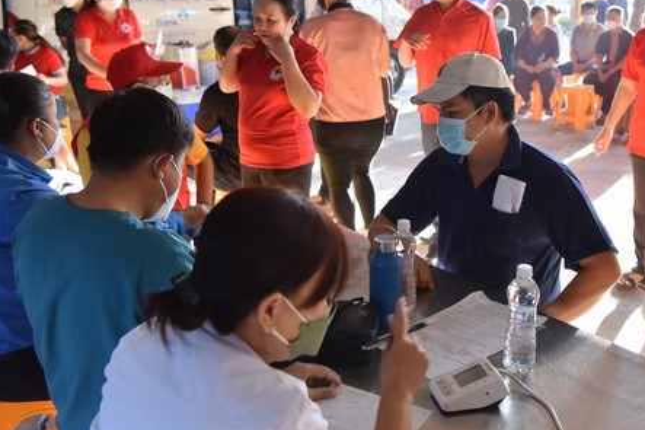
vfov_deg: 30.3
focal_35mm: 44
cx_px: 377
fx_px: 788
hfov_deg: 44.4
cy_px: 154
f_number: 4.5
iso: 640
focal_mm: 30
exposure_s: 1/80
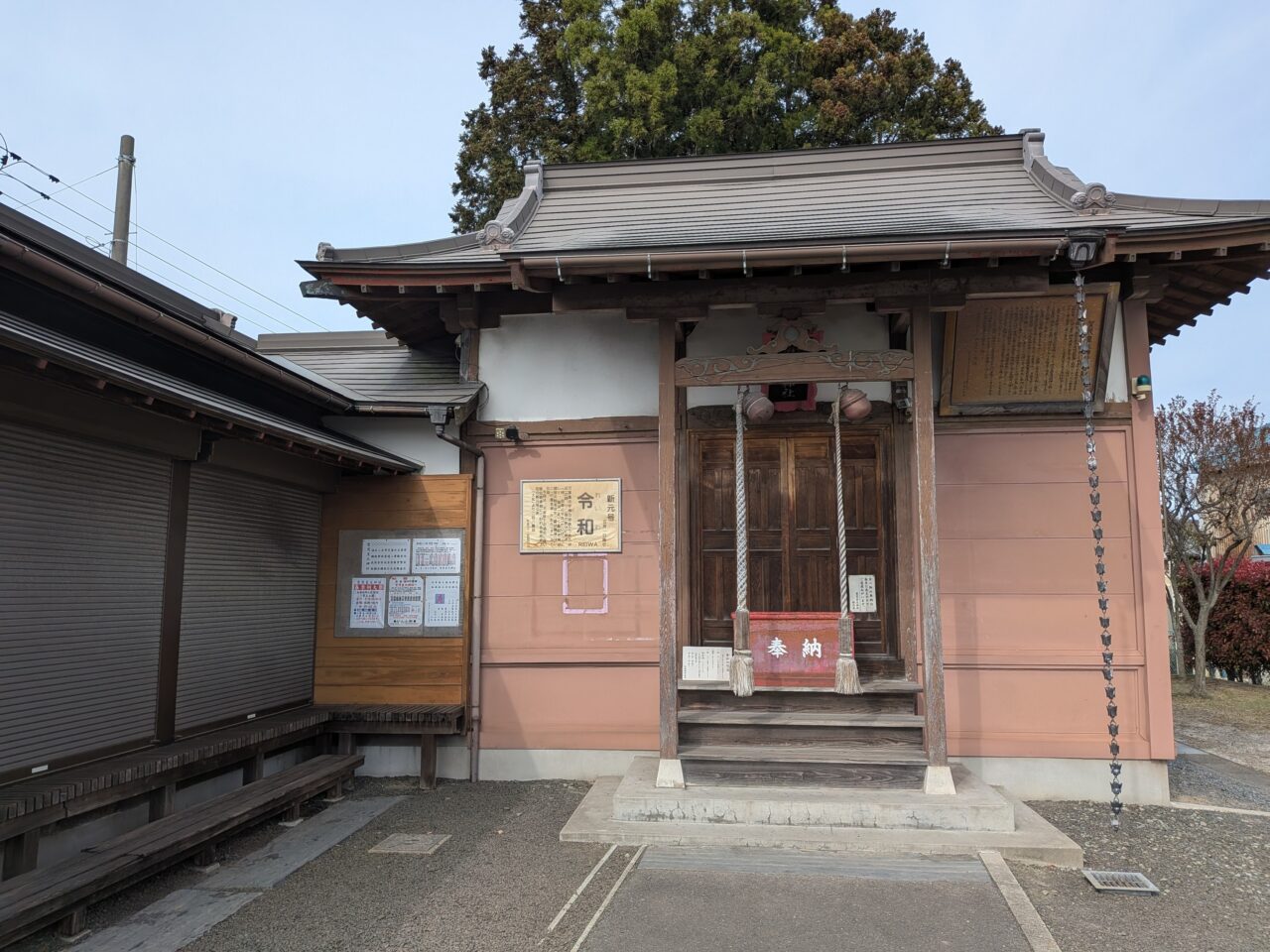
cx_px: 635
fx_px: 881
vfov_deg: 56.8
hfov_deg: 71.6
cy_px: 476
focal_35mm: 24
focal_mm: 4.53
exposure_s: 1/1142
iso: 29
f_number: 1.7
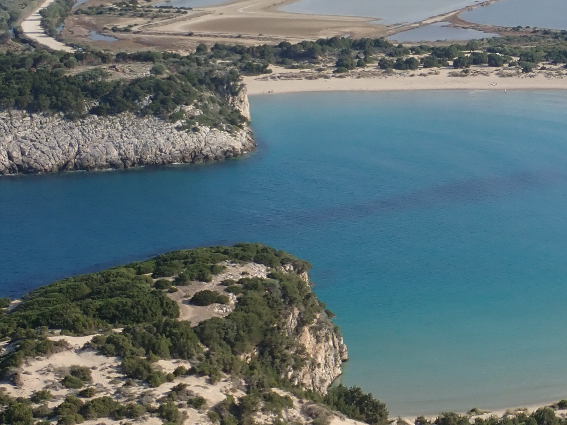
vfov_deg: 12.7
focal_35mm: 117
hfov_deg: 16.5
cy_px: 182
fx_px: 1917
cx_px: 575
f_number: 5
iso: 100
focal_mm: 10.29
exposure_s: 1/500
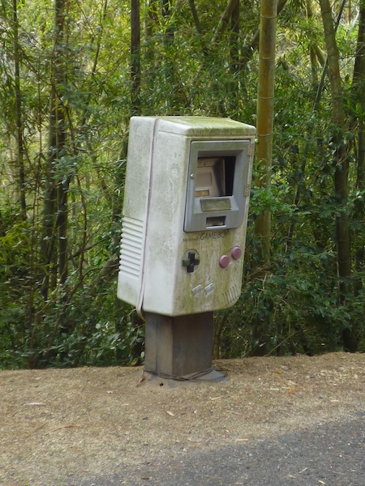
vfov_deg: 21.3
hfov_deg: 16.1
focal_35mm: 92
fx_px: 1293
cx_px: 182
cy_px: 243
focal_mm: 8.3
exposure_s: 1/60
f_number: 4.3
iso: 80
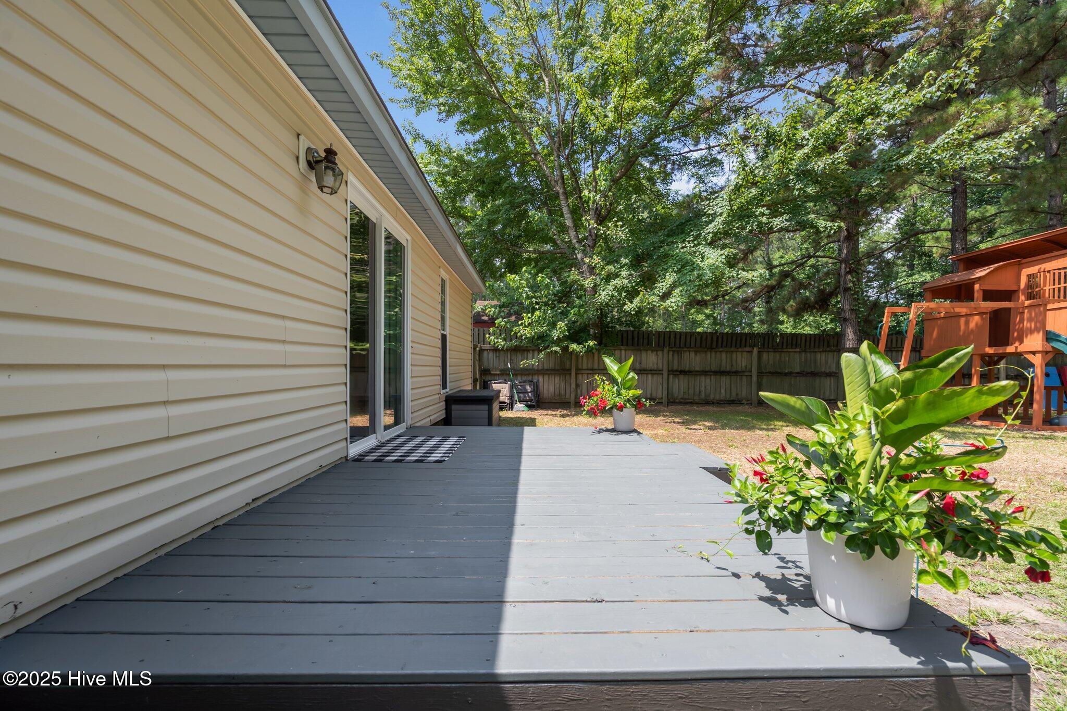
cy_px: 356
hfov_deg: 104.3
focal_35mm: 14
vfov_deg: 81.2
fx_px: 415
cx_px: 534
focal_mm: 14
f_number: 7.1
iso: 64
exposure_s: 1/160
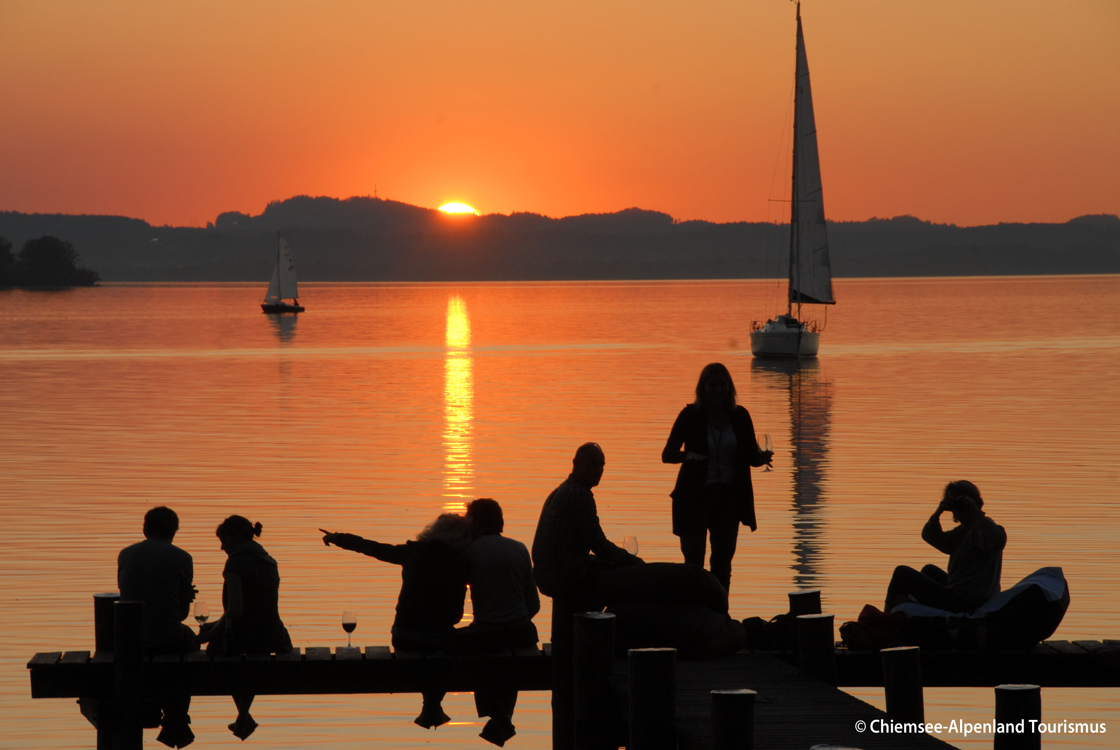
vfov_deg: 7.7
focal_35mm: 180
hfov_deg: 11.4
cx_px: 560
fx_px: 5607
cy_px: 375
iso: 200
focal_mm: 120
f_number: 14
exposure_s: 1/80
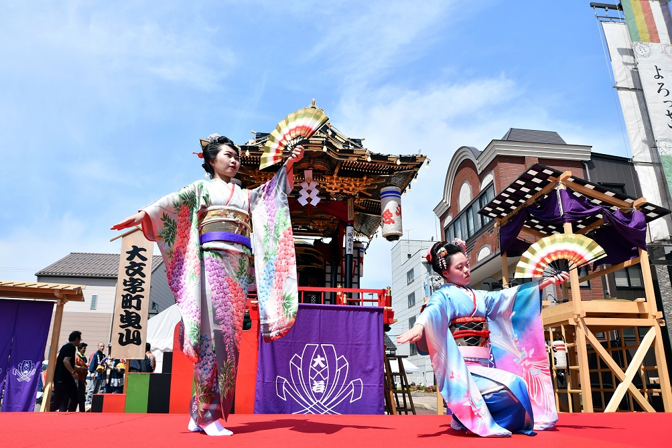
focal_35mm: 25
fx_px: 467
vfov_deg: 51.3
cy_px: 224
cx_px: 336
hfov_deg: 71.5
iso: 100
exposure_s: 1/200
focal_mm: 17
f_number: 7.1
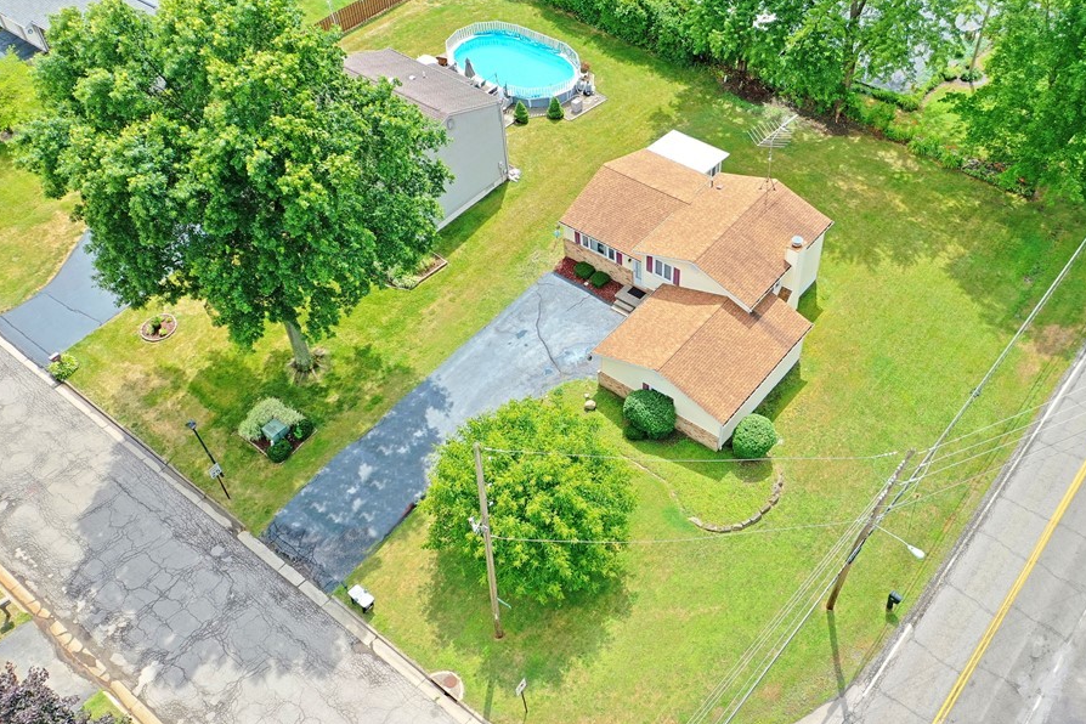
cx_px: 595
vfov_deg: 38.9
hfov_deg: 55.7
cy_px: 350
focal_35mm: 34
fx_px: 1026
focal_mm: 10.26
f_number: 4
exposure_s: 1/80
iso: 100
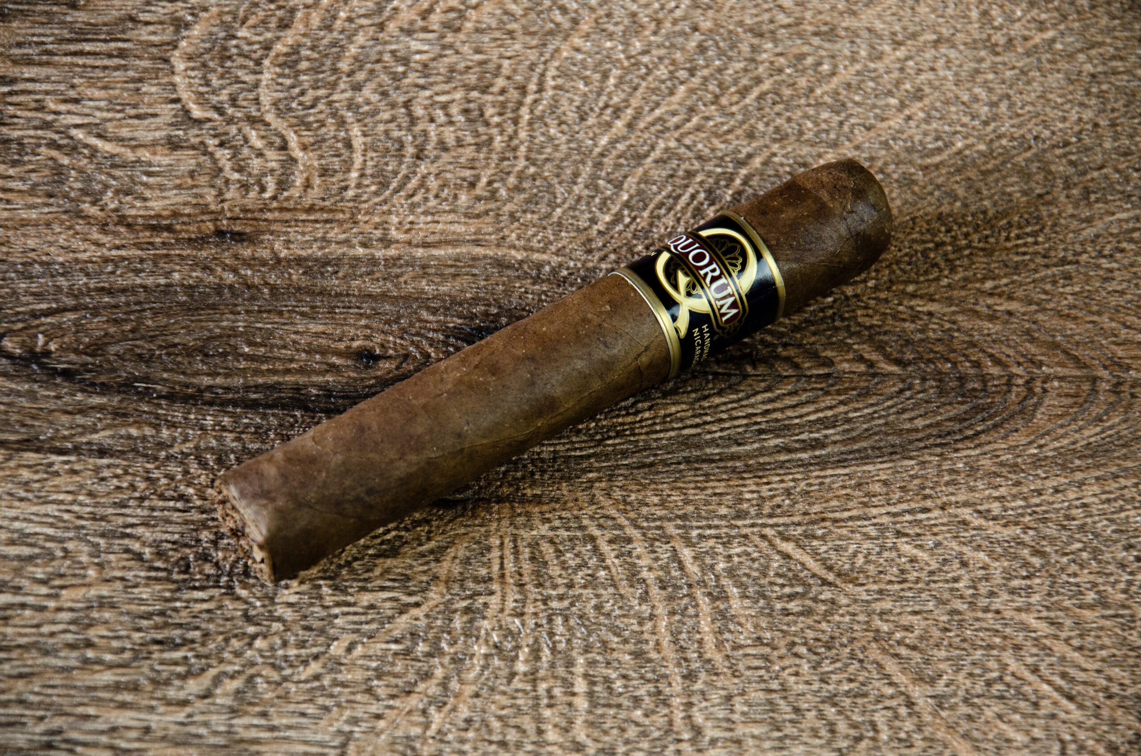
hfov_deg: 13.1
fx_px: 4982
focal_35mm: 158
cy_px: 378
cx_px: 570
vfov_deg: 8.7
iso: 800
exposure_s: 1/50
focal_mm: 105
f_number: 5.6
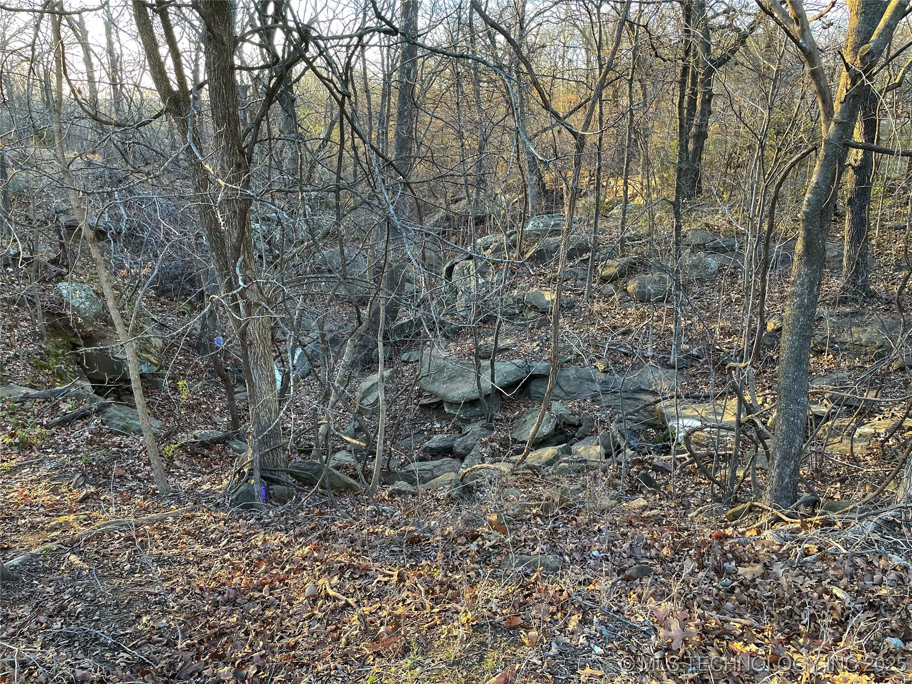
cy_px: 342
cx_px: 456
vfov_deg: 53.1
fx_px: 685
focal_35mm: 26
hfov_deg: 67.3
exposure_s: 1/121
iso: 50
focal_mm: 4.2
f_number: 1.6
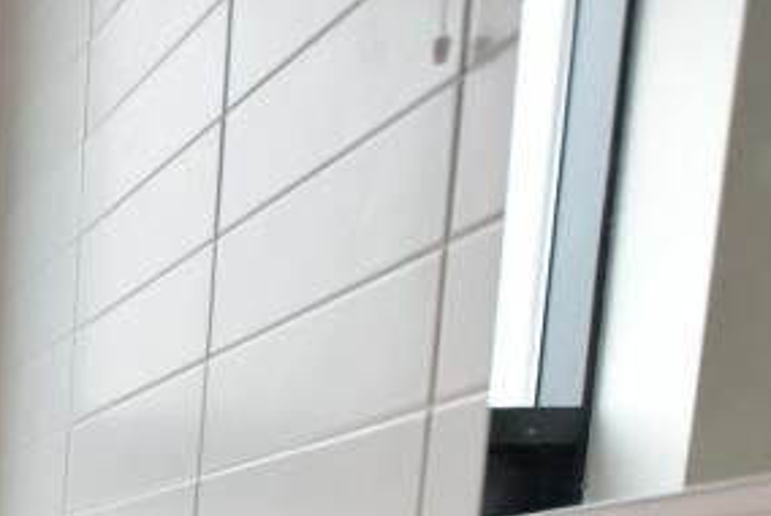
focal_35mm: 54
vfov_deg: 19.5
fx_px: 1158
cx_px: -470
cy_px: 903
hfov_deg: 24.9
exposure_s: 1/50
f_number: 3.5
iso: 100
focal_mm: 10
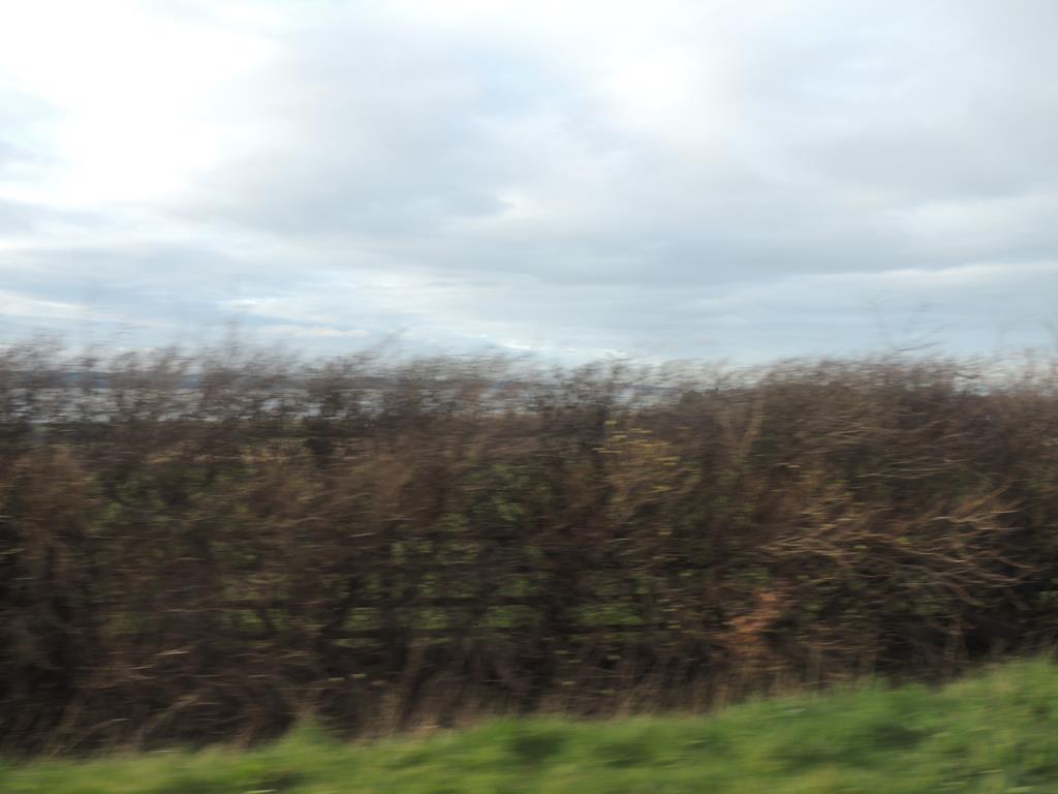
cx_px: 529
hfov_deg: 55.4
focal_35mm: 33
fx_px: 1009
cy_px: 397
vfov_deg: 42.9
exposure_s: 1/320
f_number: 3.2
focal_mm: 5.8
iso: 100
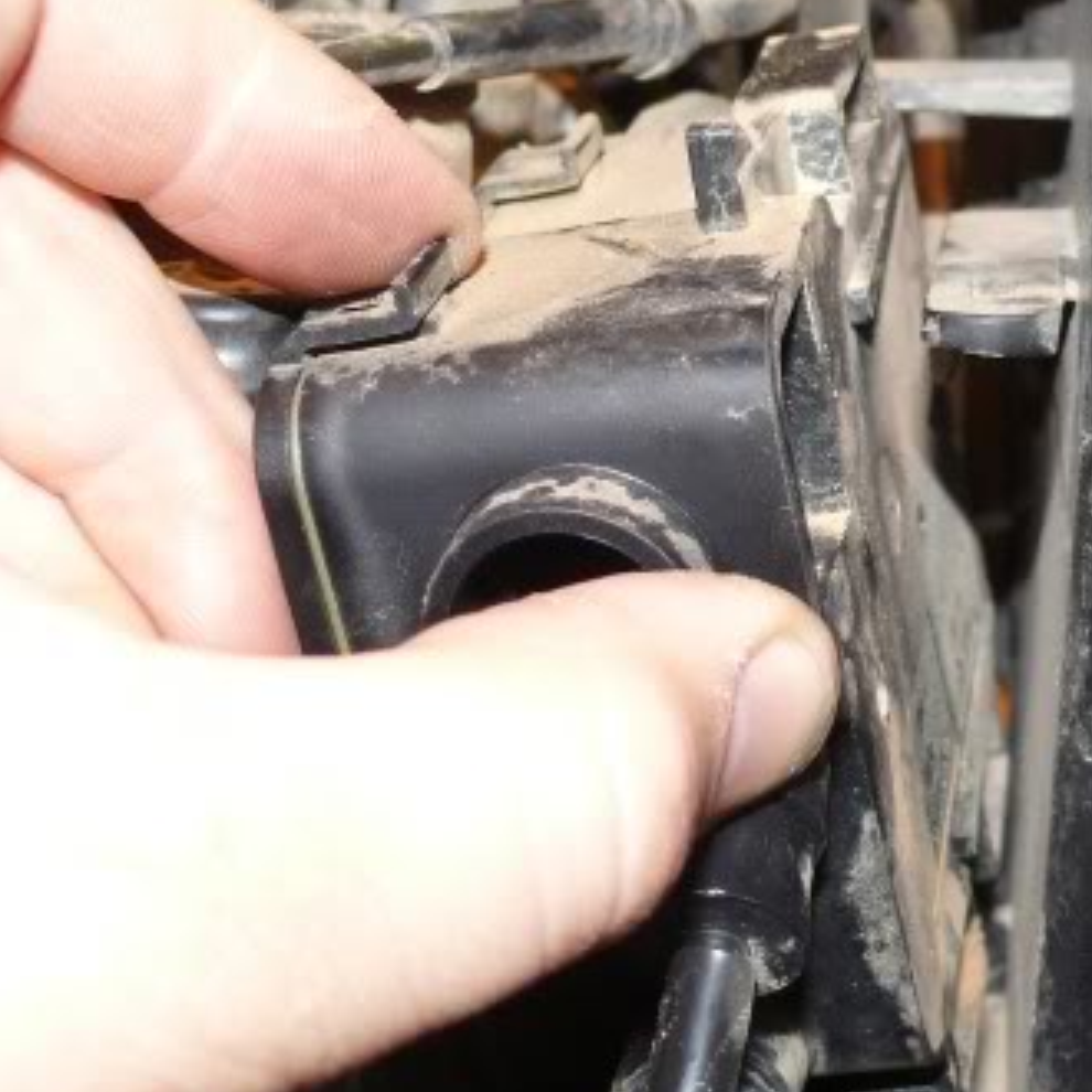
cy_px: 381
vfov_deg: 23.0
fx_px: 2677
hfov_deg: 22.6
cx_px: 946
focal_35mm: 75
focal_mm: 7.4
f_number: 2.8
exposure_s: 1/30
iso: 100
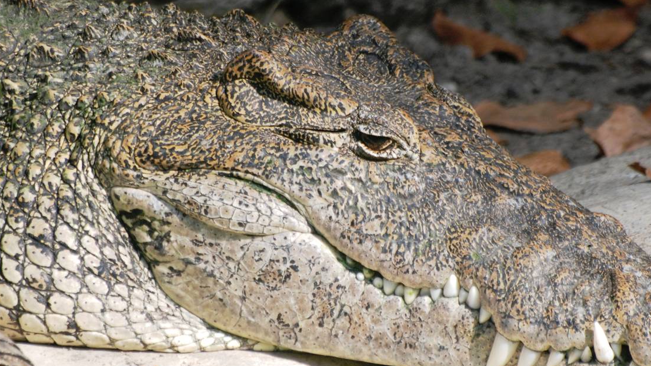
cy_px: 219
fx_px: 11774
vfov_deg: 1.8
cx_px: 340
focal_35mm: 682
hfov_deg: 3.2
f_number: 5.6
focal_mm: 300
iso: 400
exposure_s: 1/500
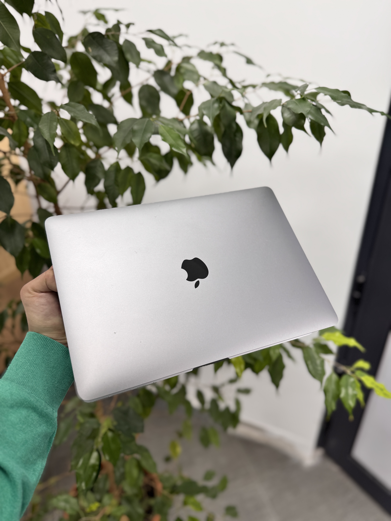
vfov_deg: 71.6
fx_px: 361
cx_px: 196
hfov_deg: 56.8
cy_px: 260
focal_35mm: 24
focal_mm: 6.76
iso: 64
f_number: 1.78
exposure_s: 1/121
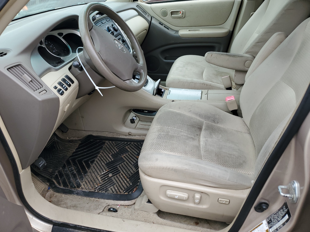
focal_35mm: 26
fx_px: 233
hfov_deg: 67.3
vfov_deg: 53.1
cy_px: 116
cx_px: 155
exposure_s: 1/385
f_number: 1.5
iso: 50
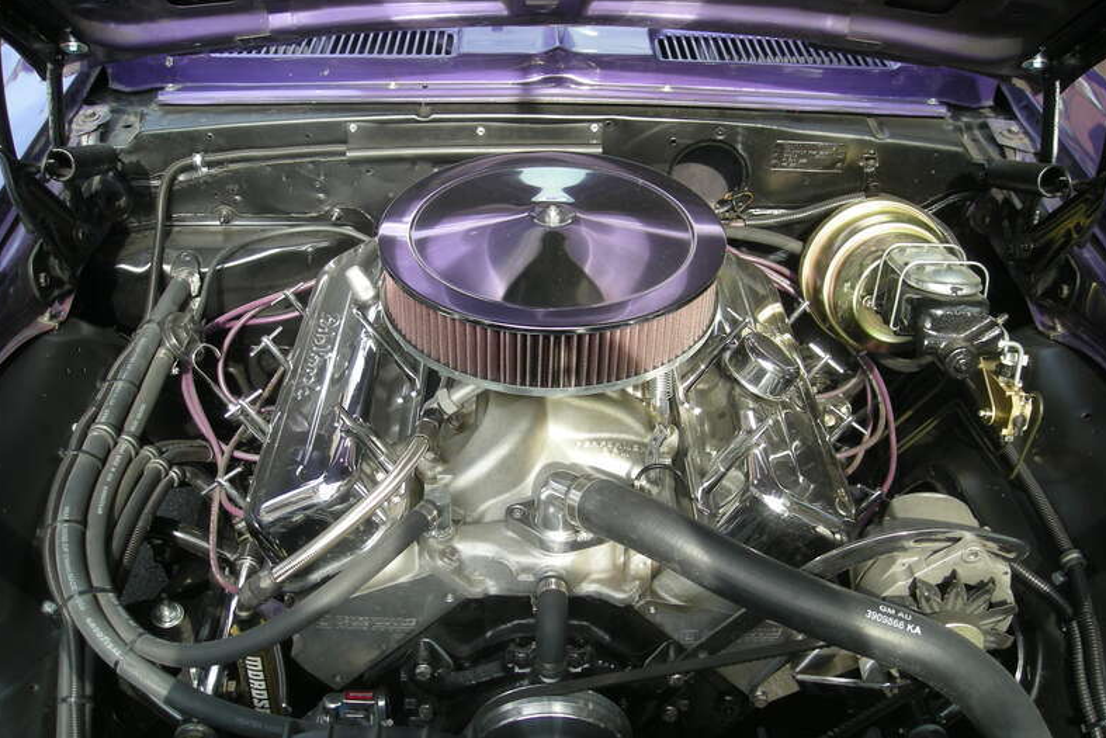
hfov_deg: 51.9
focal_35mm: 37
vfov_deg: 35.9
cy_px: 385
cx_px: 552
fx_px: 1137
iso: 50
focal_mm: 5.7
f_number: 2.8
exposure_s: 1/107
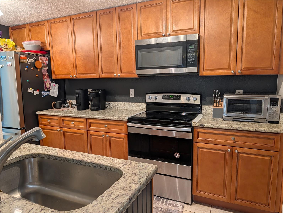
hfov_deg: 71.5
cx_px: 142
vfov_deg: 56.9
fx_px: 196
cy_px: 106
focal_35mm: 24
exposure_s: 1/120
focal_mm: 6.9
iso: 38
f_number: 1.68
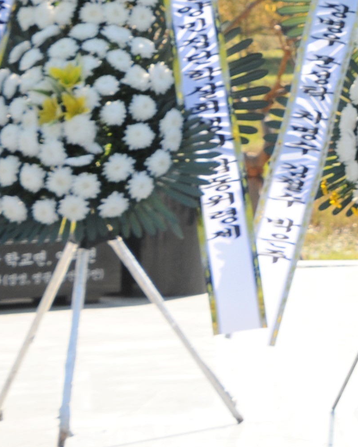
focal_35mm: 232
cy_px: -20
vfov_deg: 8.3
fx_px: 3072
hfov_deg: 6.3
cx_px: 889
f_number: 8
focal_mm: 40
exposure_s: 1/250
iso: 200
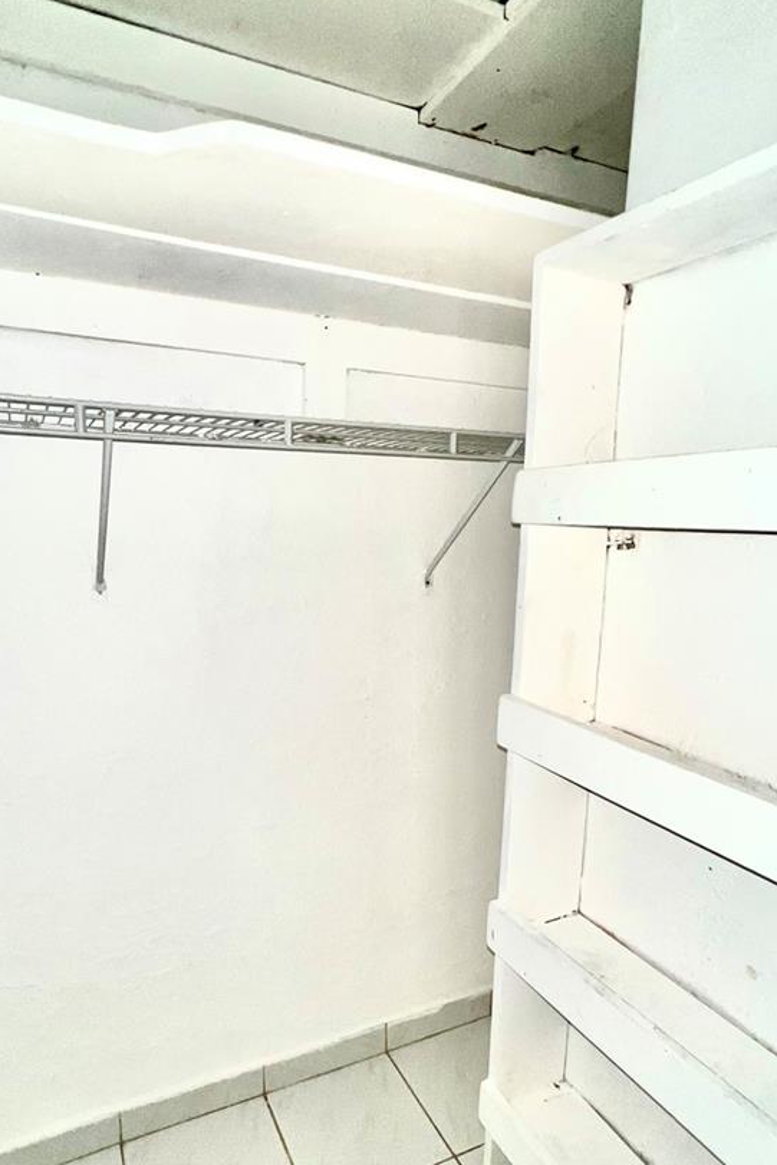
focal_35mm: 20
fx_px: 647
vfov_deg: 83.6
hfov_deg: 61.8
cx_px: 345
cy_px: 648
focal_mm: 1.57
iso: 64
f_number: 1.8
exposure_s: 1/80
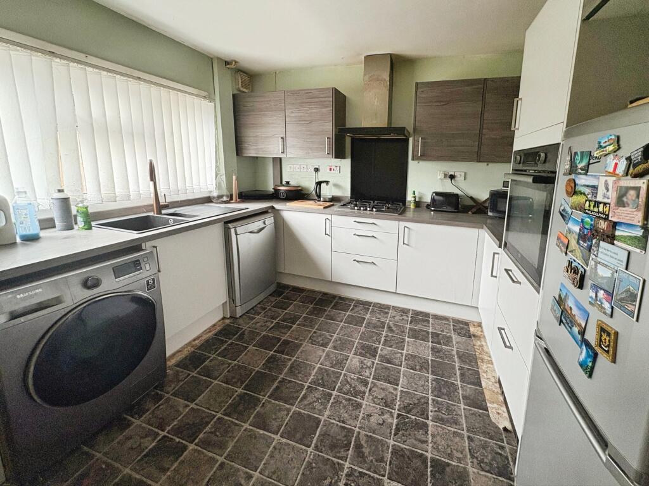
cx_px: 324
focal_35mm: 14
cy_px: 243
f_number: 2.2
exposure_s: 1/60
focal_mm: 2.22
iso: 250
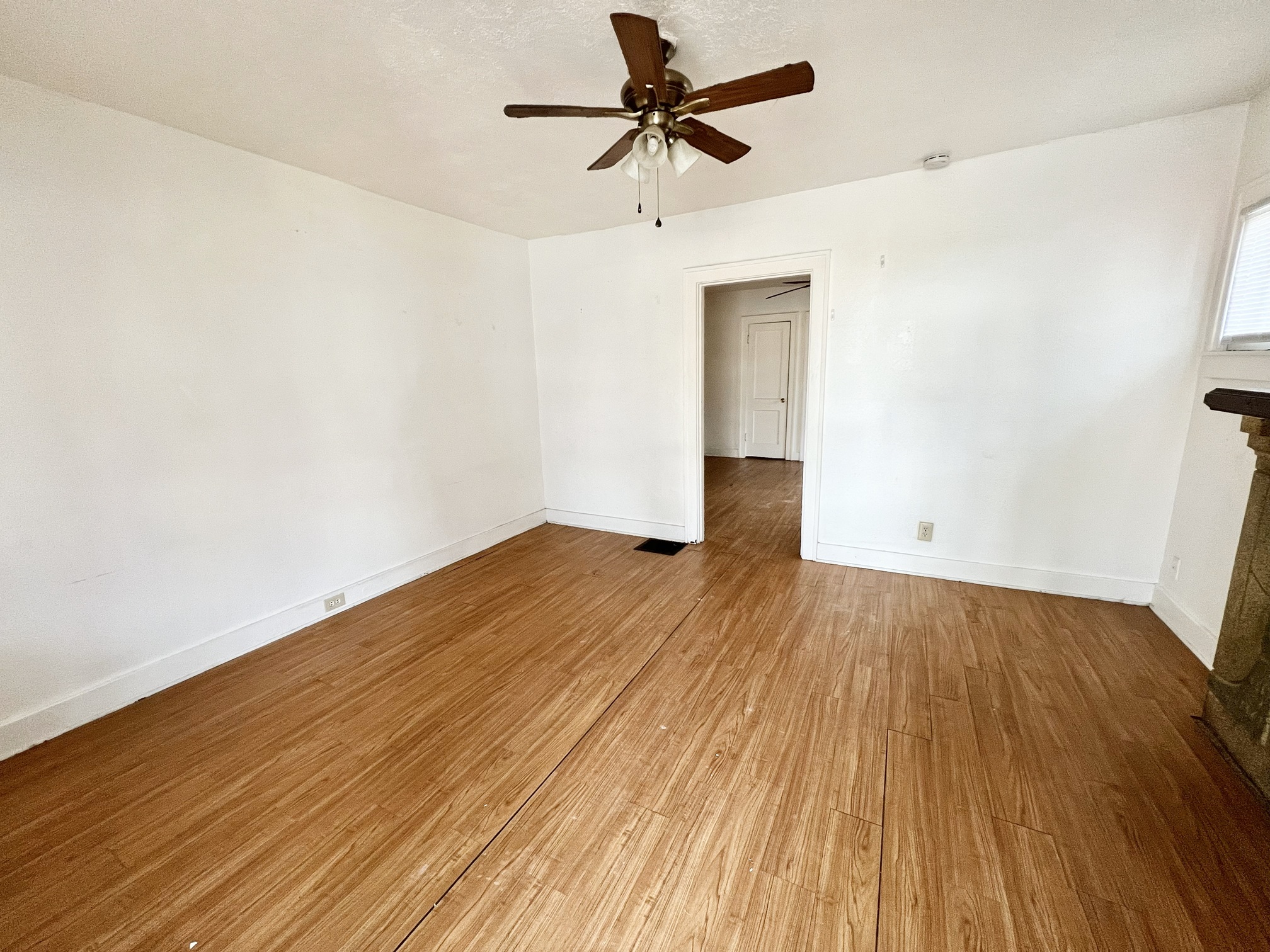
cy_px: 476
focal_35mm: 13
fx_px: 477
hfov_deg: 106.2
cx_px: 635
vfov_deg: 89.9
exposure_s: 1/99
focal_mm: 1.57
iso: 200
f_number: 1.8
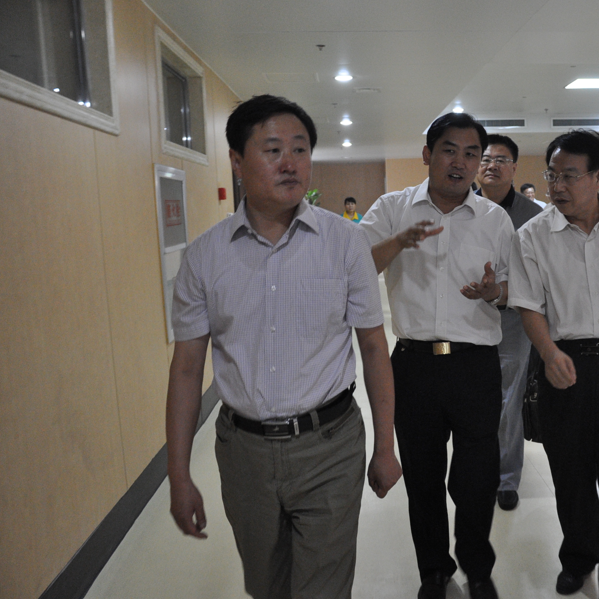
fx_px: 685
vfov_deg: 47.2
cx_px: 437
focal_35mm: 35
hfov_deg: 45.8
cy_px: 302
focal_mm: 18
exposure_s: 1/80
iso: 1600
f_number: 3.5
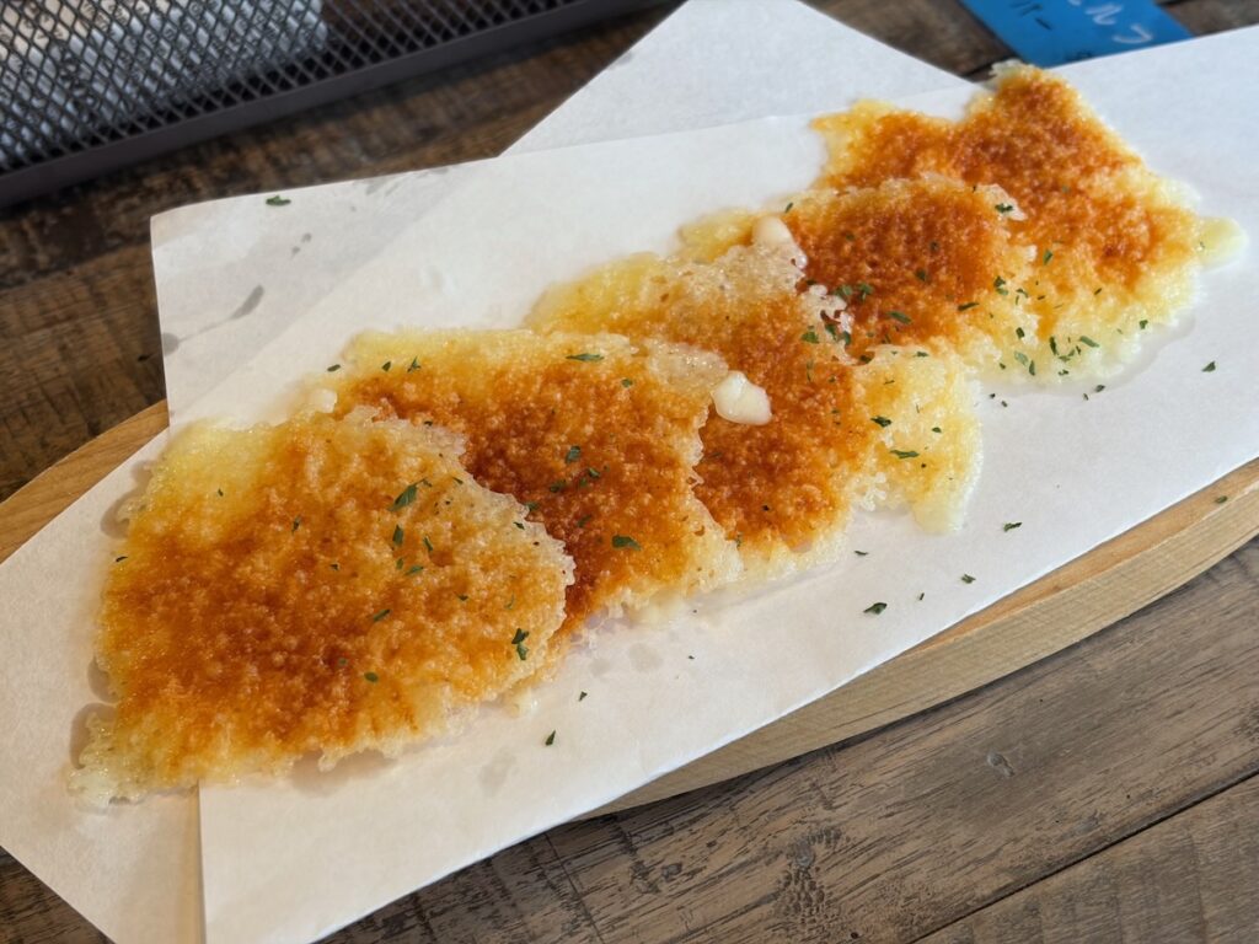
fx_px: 1891
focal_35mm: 52
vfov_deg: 28.0
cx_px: 630
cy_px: 472
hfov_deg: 36.8
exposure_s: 1/50
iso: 50
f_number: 1.6
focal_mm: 5.96
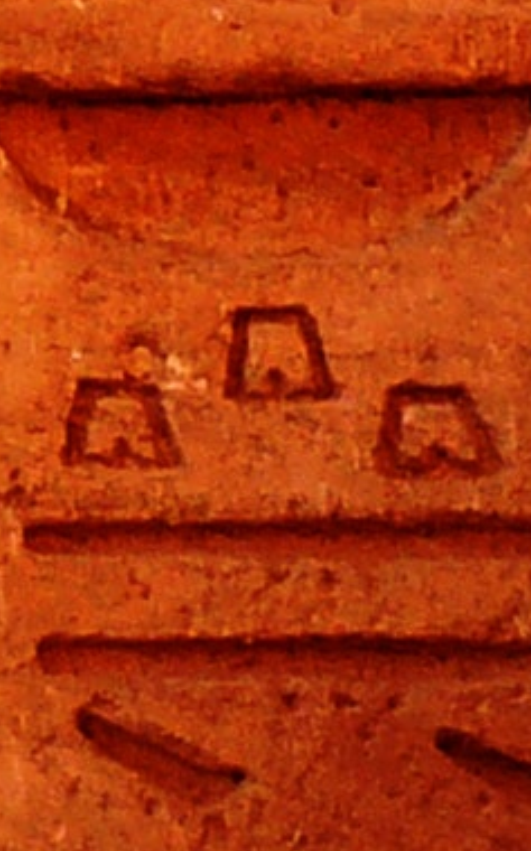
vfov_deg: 7.6
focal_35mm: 250
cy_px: -1514
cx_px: -1291
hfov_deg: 4.9
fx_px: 5797
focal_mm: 5.2
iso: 80
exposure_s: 1/400
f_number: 2.8
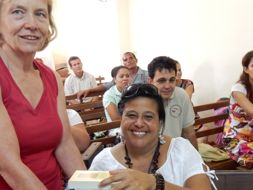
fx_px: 300
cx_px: 144
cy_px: 129
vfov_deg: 34.7
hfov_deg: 45.7
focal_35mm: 41
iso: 400
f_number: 3.7
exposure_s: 1/20
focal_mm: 4.5
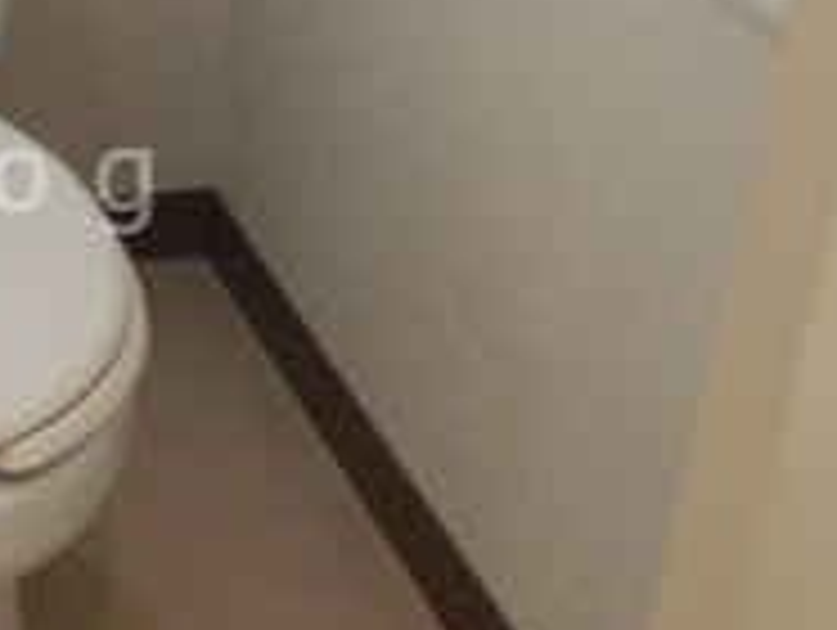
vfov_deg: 14.4
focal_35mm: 103
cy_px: 180
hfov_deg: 18.2
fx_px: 2494
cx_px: -130
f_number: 3.5
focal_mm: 5.3
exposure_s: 1/30
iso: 500
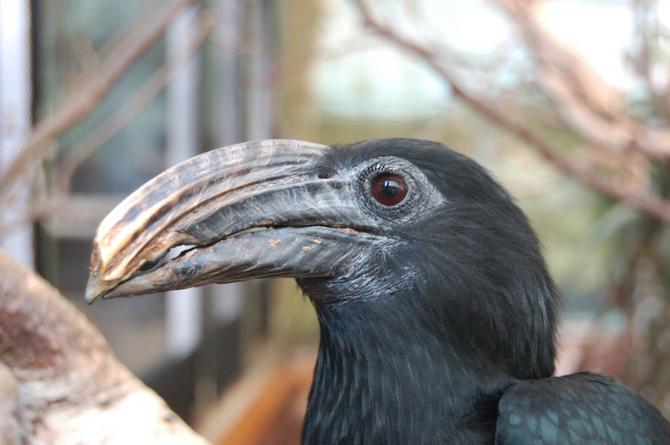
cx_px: 335
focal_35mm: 63
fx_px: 1172
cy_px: 222
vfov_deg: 21.5
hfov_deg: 31.9
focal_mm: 42
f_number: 5.3
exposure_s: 1/15
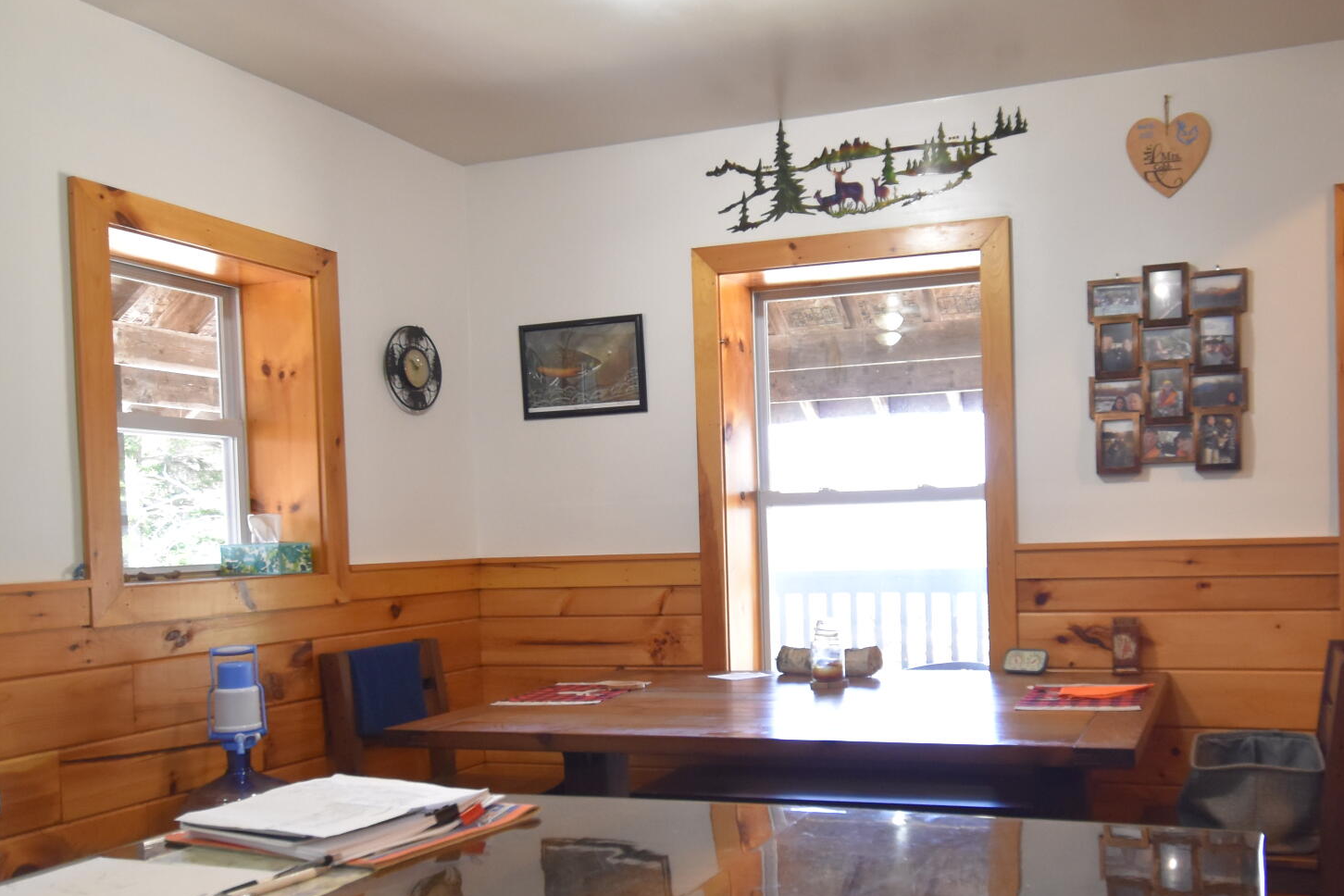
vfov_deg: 41.9
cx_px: 839
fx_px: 1157
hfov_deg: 59.5
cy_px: 575
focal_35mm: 31
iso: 1000
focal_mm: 10
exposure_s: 1/60
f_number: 4.5
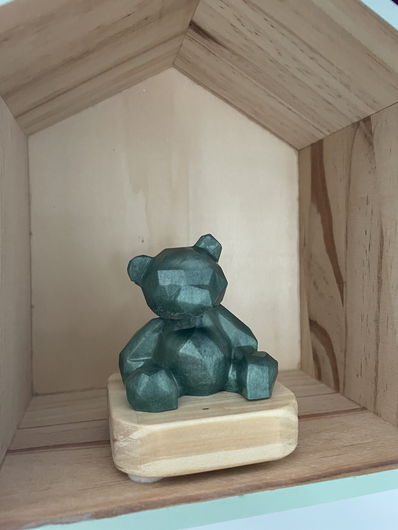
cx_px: 199
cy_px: 265
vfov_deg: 67.3
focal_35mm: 26
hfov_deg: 53.1
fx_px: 399
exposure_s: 1/40
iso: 500
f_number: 1.6
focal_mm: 4.2
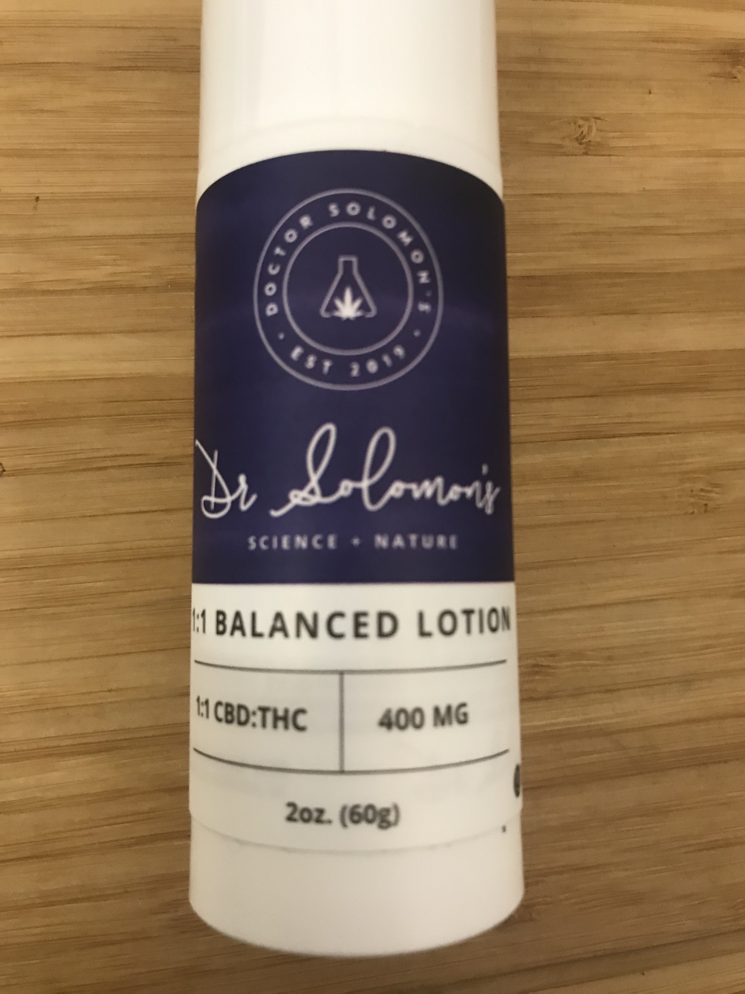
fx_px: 803
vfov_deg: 63.4
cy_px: 497
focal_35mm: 28
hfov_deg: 49.7
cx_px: 372
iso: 64
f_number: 1.8
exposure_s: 1/15
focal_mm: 3.99
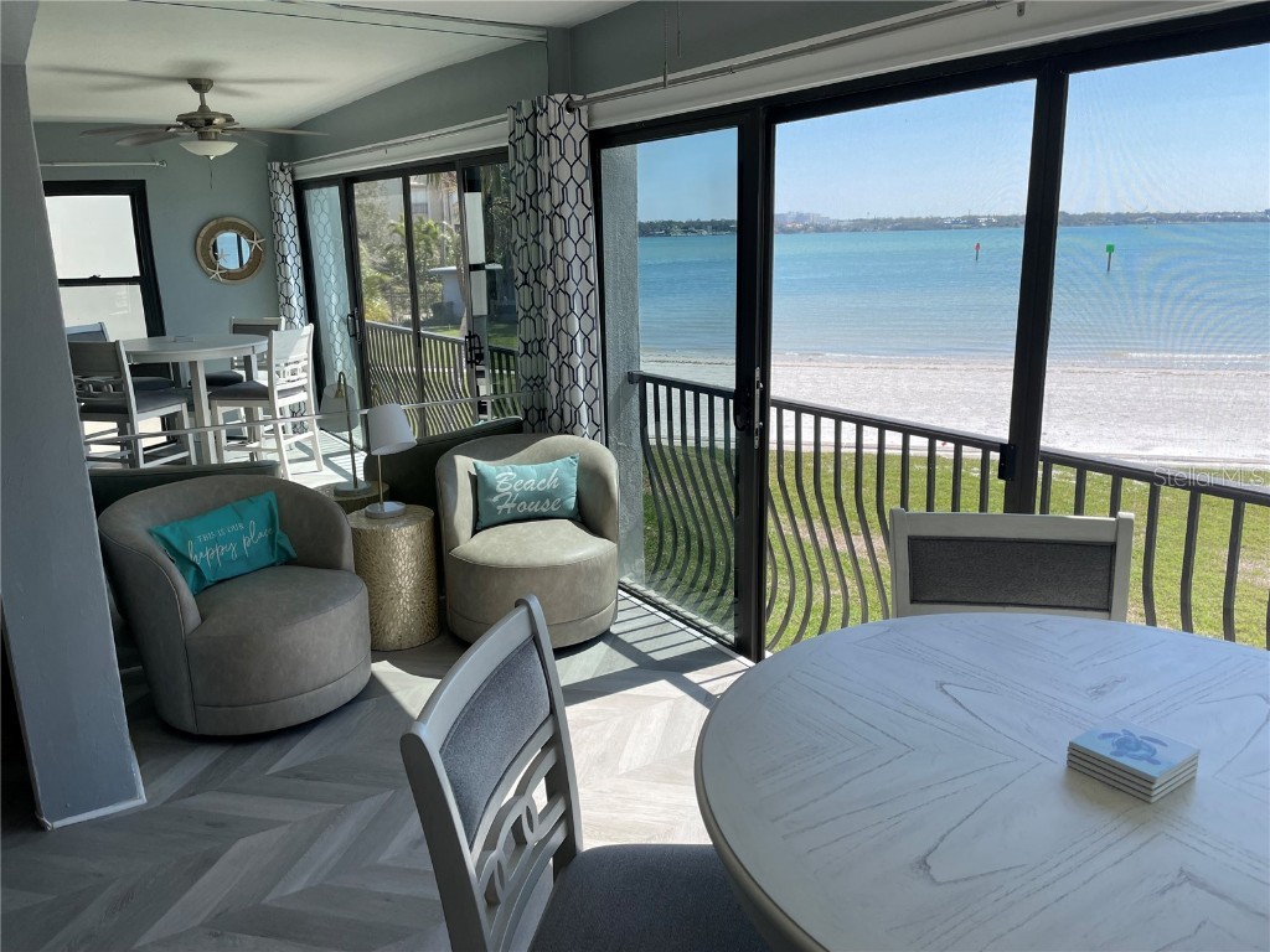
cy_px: 476
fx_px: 954
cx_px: 635
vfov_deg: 53.1
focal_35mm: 26
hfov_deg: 67.3
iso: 32
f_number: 1.6
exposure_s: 1/1233
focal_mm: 4.2
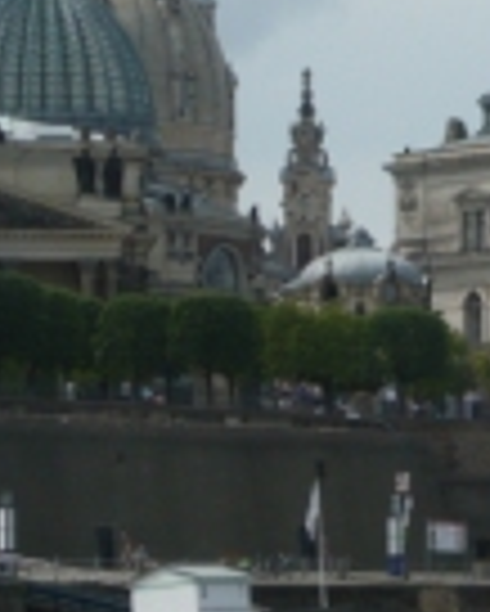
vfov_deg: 7.6
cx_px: 530
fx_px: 4599
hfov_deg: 6.1
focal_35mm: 254
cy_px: 225
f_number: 5
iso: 100
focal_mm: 13
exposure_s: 1/640
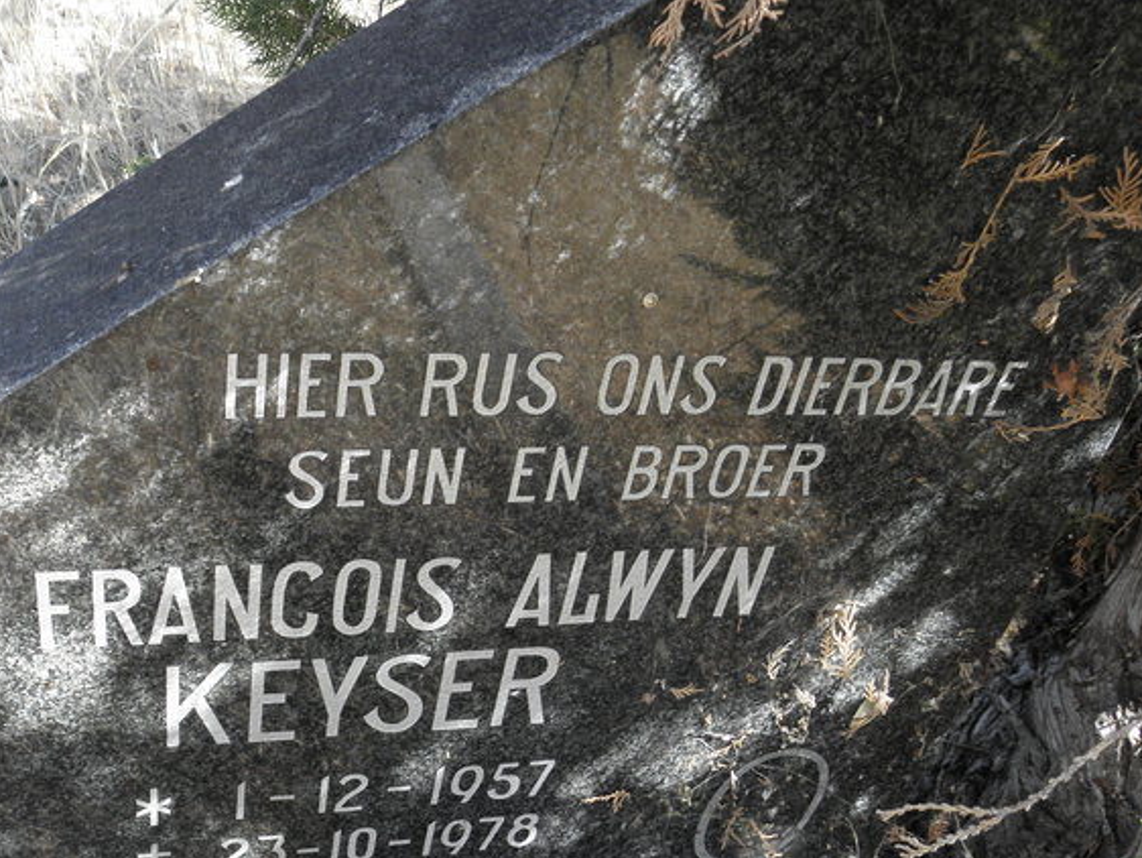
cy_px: 608
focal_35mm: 37
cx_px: 337
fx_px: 1221
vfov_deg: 38.0
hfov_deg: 48.8
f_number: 3.5
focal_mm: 4.6
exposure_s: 1/60
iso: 64
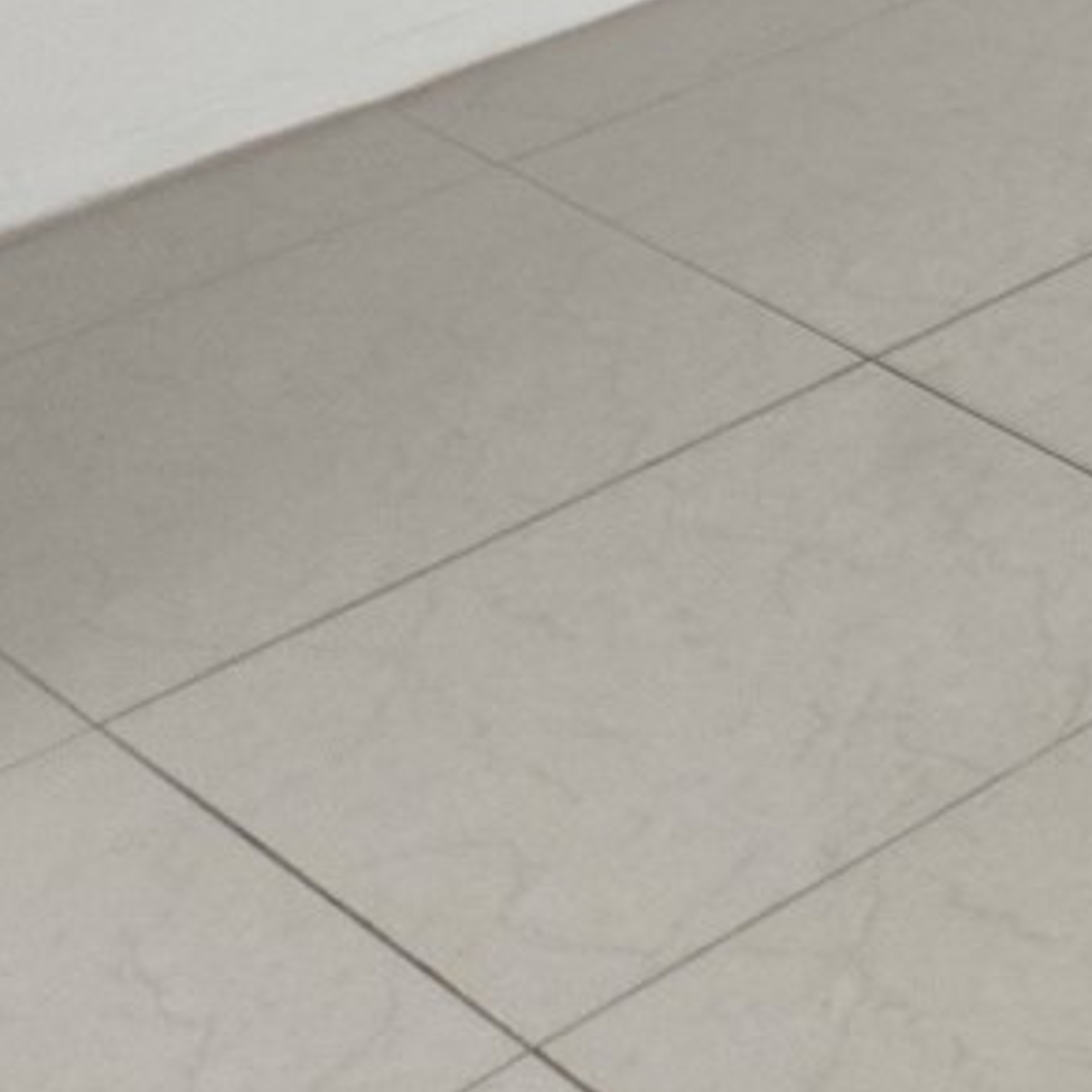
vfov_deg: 13.4
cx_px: 2698
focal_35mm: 111
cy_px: -1111
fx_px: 3962
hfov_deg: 12.2
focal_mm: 5.4
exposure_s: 1/180
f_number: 1.8
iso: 100
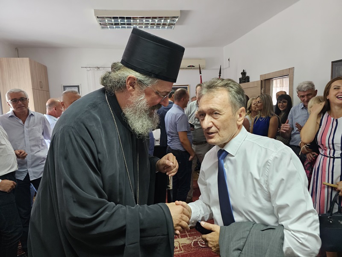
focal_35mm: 23
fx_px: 227
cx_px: 171
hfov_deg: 73.9
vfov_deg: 58.9
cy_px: 128
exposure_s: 1/100
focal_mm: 6.3
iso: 640
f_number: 1.7
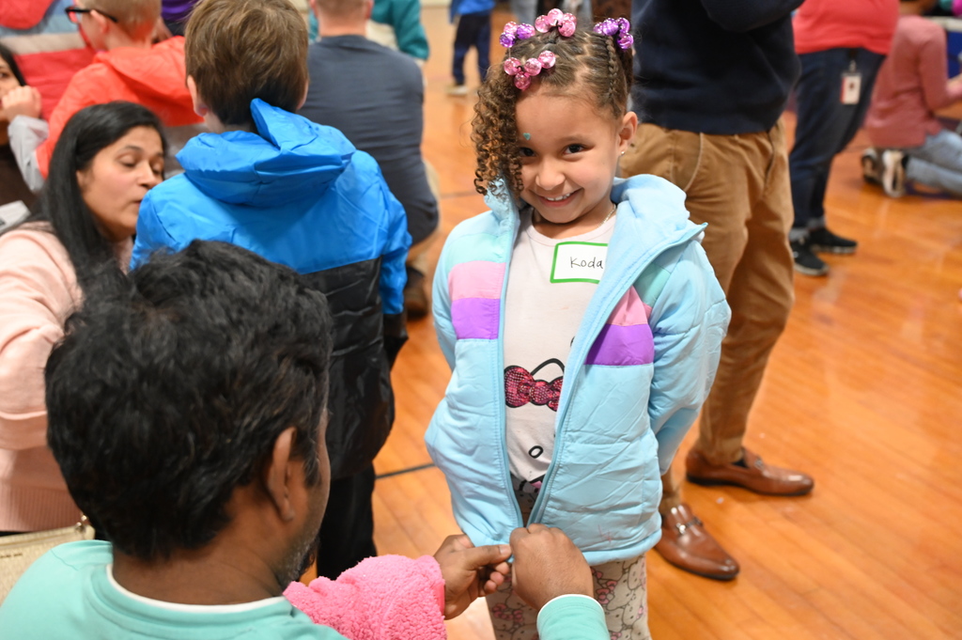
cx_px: 481
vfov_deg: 35.9
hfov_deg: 51.9
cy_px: 320
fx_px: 988
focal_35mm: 37
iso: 3200
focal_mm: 37
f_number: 4
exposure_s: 1/80
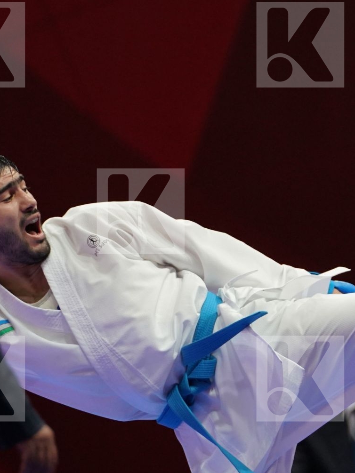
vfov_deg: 3.4
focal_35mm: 575
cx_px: 300
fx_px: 7861
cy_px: 211
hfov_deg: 2.6
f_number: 4
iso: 2500
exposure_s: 1/1000
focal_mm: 223
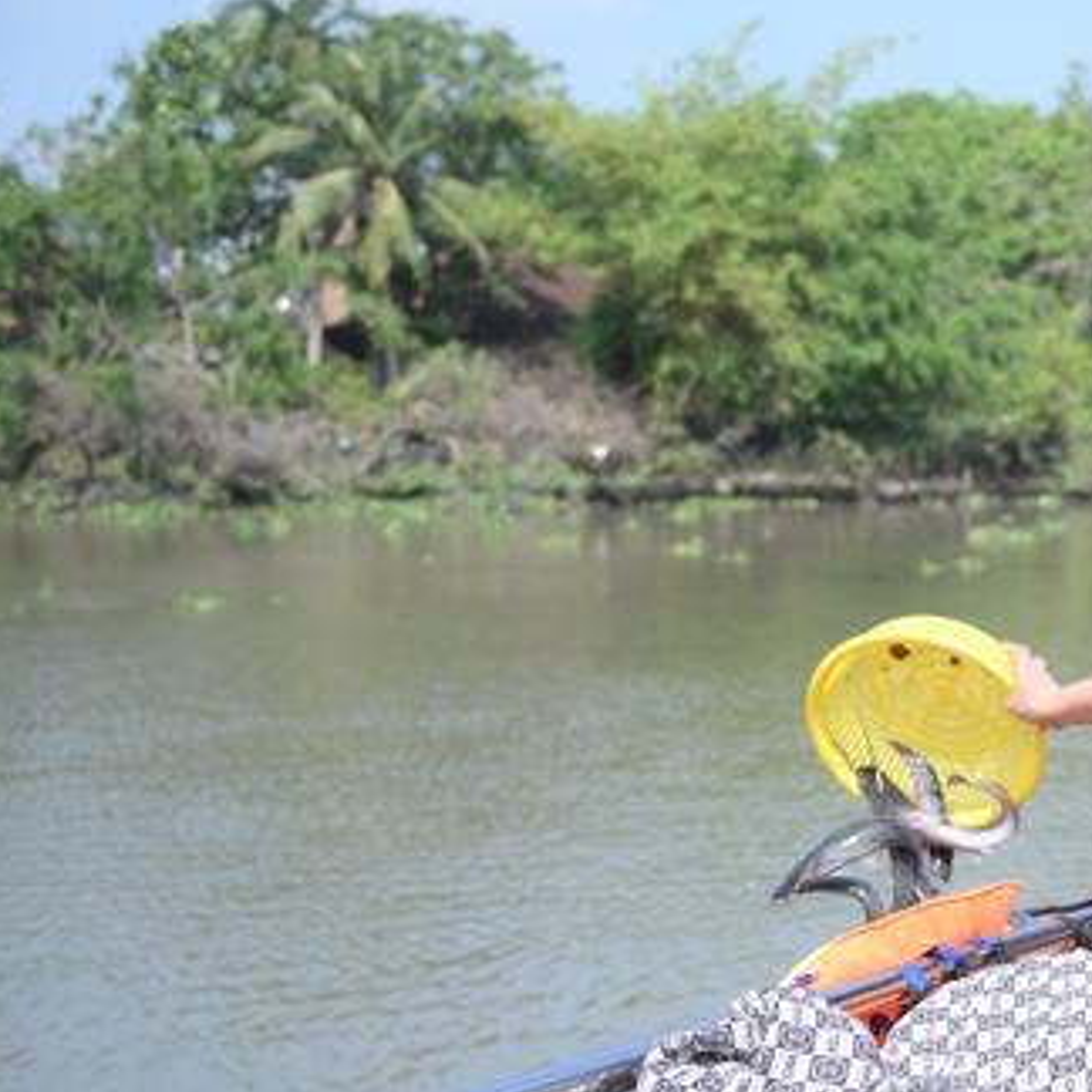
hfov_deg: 22.2
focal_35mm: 75
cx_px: 1079
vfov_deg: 23.0
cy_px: 640
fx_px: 2677
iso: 320
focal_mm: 44
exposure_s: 1/1600
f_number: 4
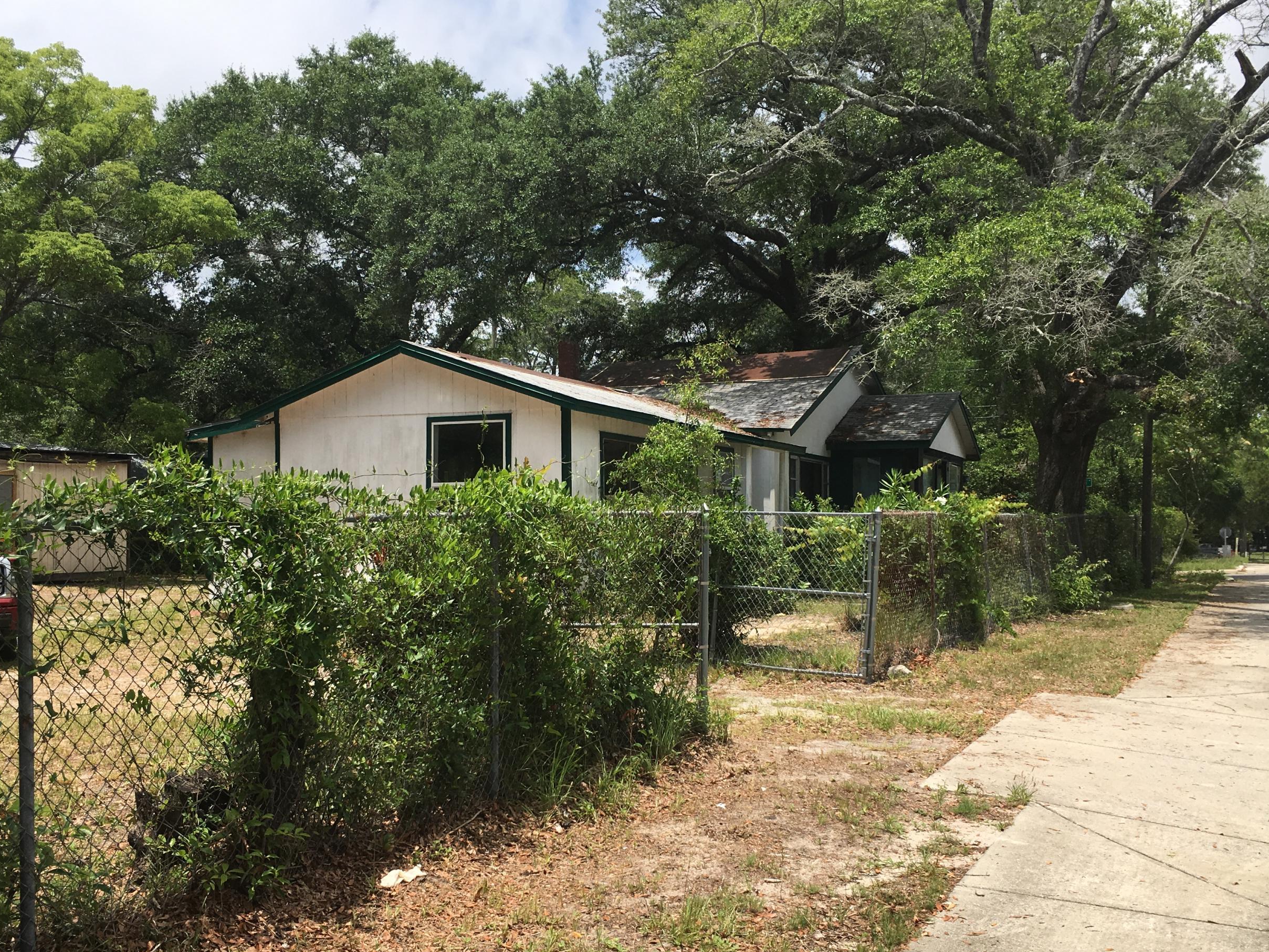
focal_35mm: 36
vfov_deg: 39.6
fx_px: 1320
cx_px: 607
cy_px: 548
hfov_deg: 51.3
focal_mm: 4.15
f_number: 2.2
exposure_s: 1/1603
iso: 25
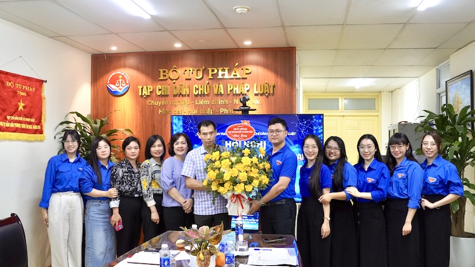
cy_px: 154
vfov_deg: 33.6
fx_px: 441
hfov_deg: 56.6
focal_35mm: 35
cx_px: 238
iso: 1250
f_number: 4
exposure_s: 1/160
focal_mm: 22
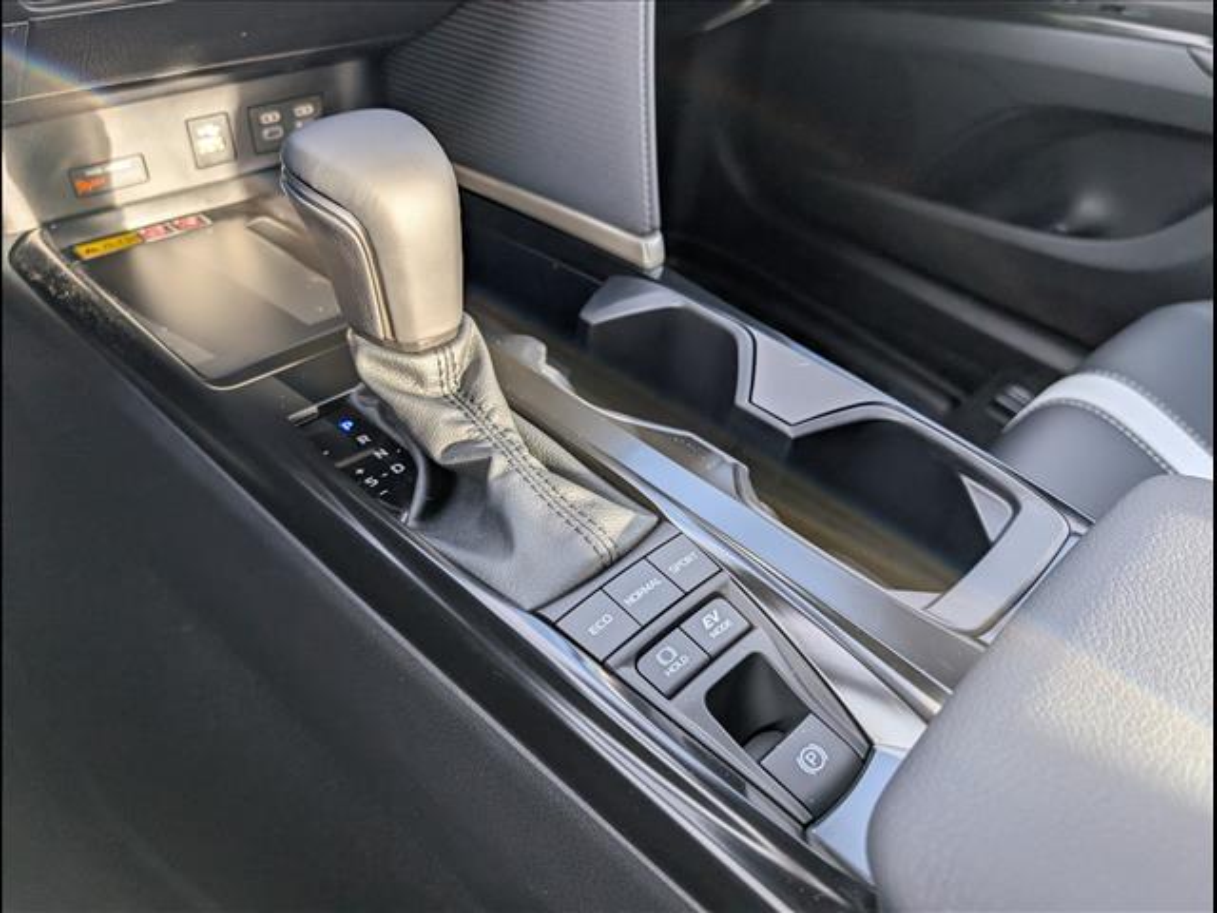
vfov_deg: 56.8
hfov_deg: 71.6
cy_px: 456
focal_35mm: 24
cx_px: 608
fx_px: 844
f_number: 1.68
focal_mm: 6.9
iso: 563
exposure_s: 1/1000
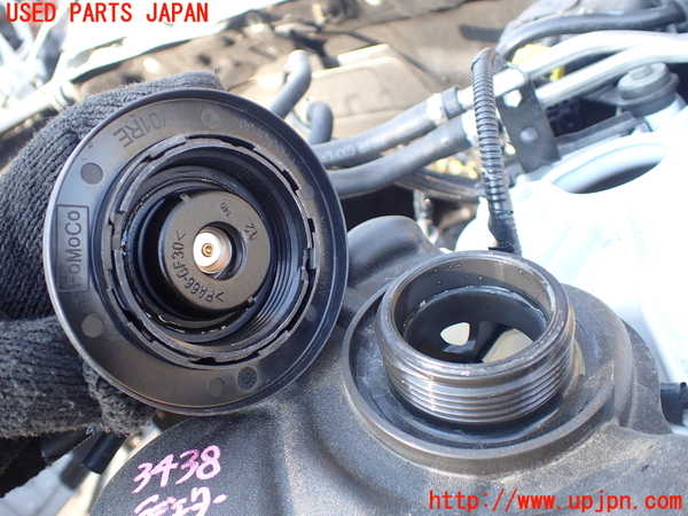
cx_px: 344
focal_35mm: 30
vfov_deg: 46.8
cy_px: 258
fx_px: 596
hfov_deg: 60.0
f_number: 2.3
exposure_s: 1/125
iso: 160
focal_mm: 5.4
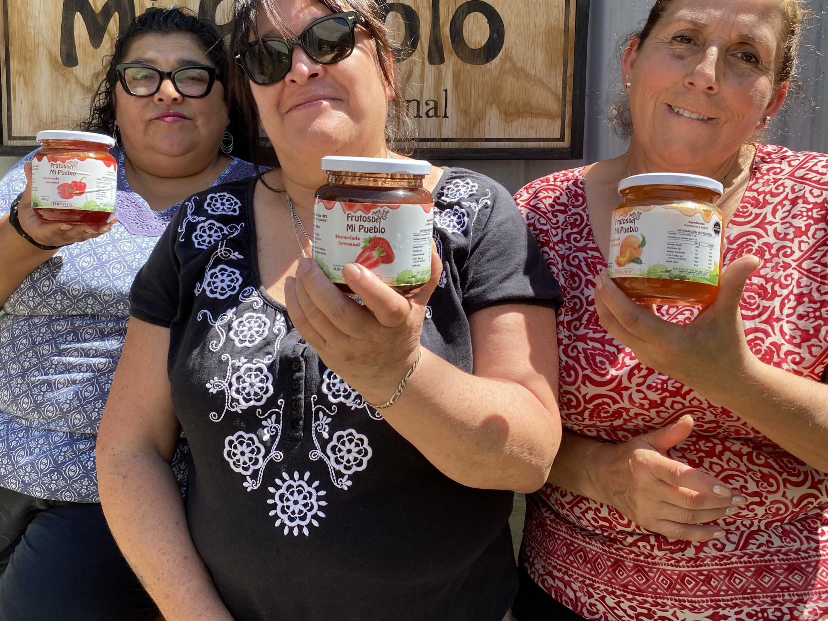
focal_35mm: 31
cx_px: 404
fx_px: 741
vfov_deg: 45.3
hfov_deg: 58.3
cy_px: 267
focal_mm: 4.25
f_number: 1.8
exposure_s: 1/647
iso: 32
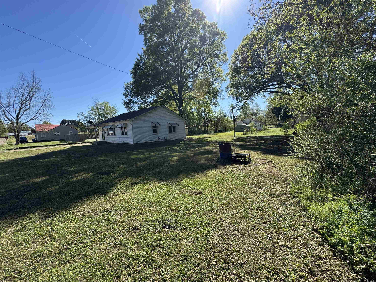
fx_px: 152
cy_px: 141
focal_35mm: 14
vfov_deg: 85.7
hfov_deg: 102.1
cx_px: 188
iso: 50
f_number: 2.2
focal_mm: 2.22
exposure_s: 1/1126
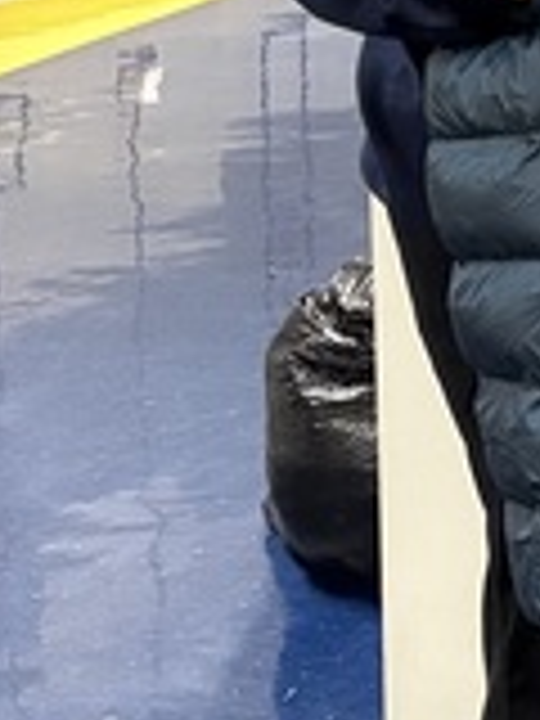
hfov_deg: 7.6
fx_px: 3453
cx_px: 1719
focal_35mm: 166
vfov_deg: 11.7
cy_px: -140
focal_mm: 5.96
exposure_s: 1/60
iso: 400
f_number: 1.6
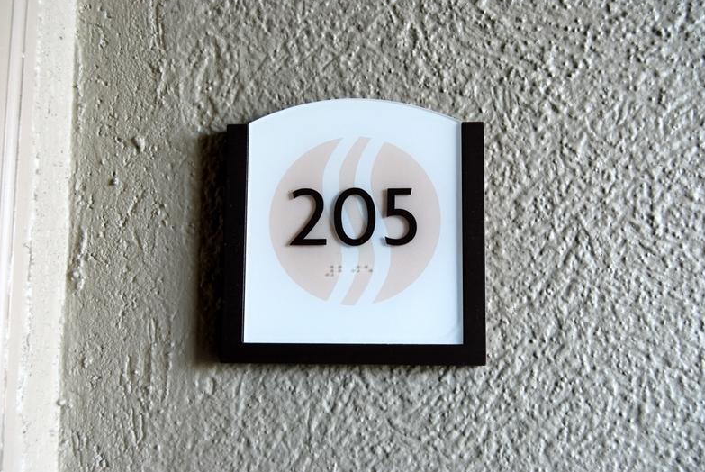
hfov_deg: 42.7
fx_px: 902
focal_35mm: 46
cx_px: 353
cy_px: 236
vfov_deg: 29.3
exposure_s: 1/6
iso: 100
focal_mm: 30
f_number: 5.6
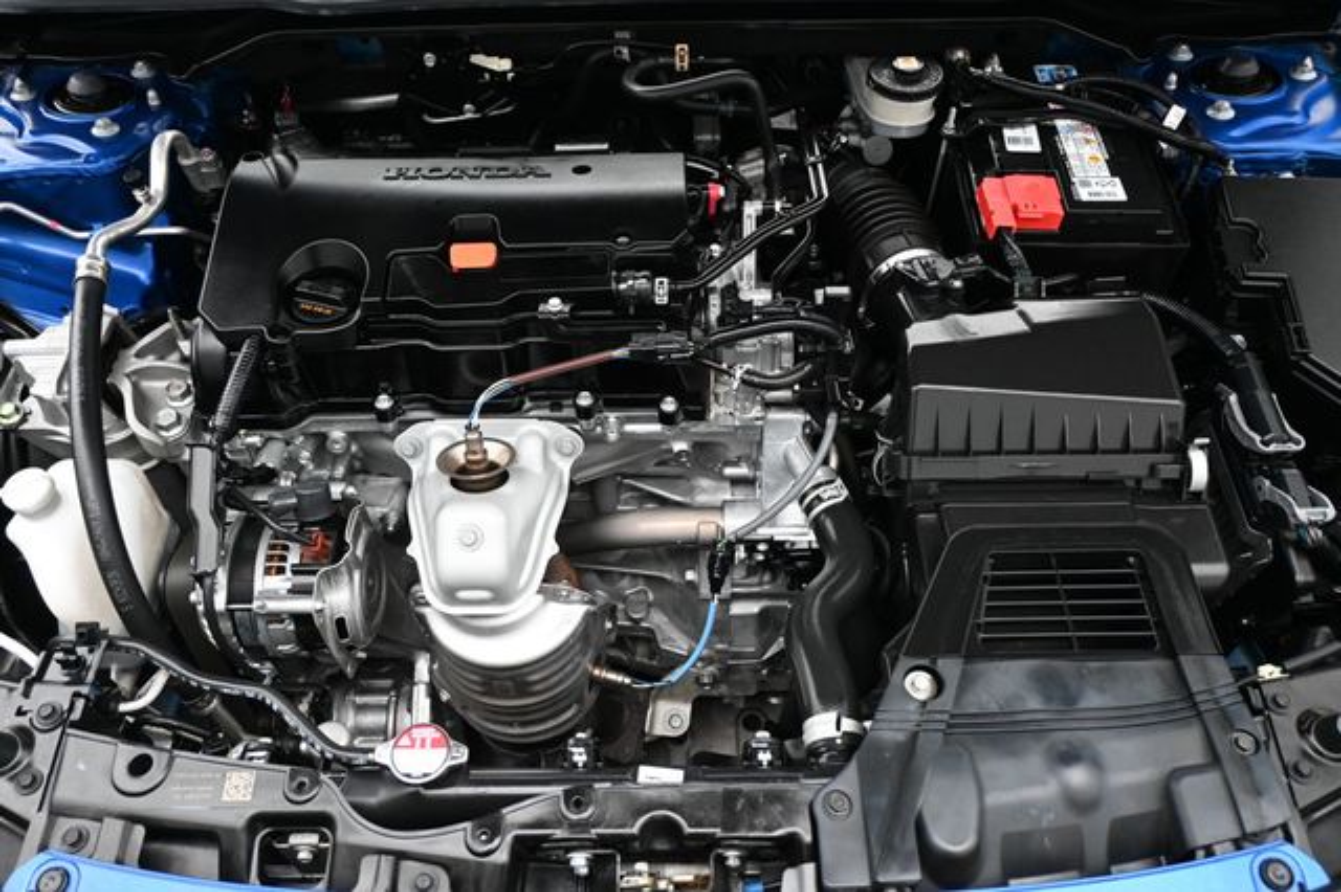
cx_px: 670
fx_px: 1089
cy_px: 446
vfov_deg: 44.6
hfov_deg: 63.2
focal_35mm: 29
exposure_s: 1/125
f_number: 3.8
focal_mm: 19.5
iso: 2000
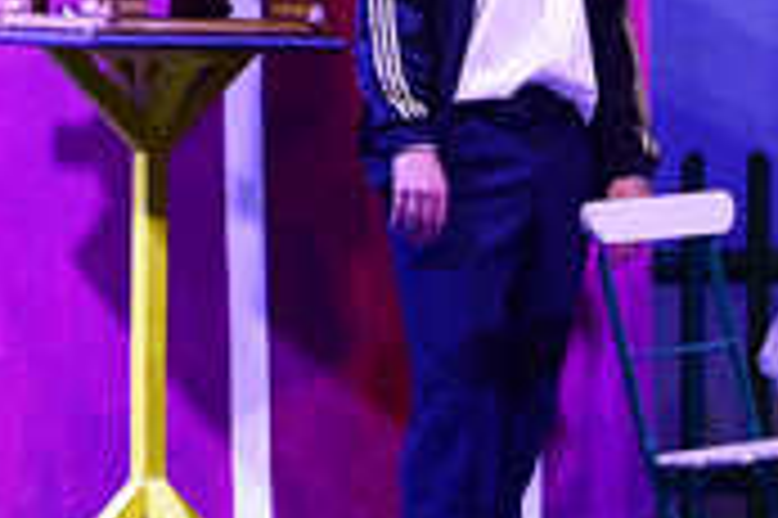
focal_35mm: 313
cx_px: 969
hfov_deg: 6.5
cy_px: 117
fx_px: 6758
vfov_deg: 4.4
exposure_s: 1/400
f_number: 3.5
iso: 2000
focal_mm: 120
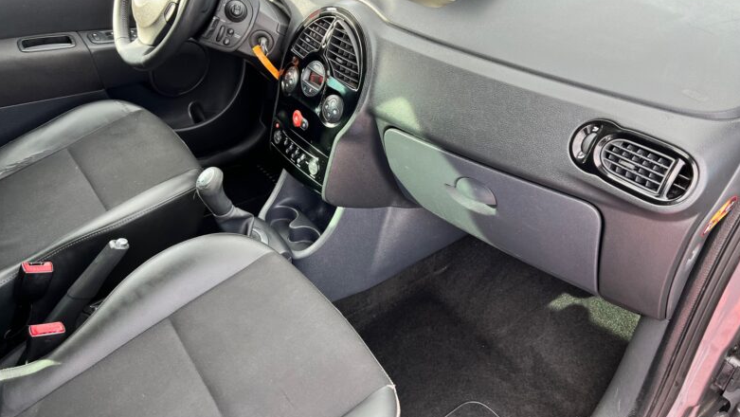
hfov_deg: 66.0
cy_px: 170
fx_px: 569
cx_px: 370
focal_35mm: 29
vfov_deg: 40.1
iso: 40
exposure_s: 1/121
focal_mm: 5.7
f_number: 1.5
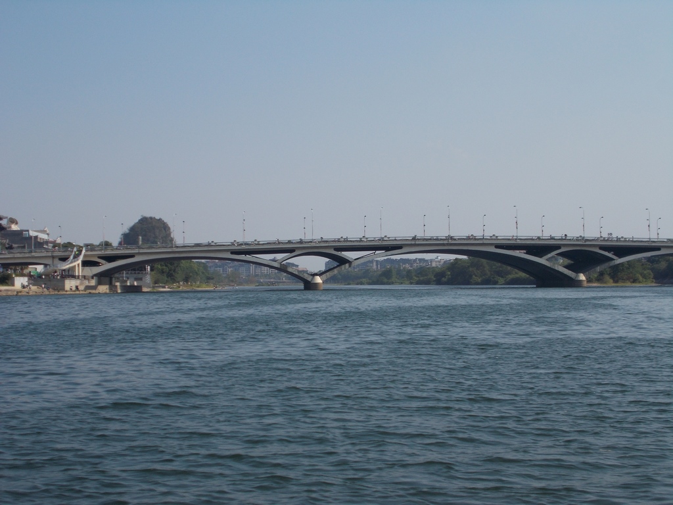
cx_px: 336
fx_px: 1128
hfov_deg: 33.2
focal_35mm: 58
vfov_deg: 25.2
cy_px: 252
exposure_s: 1/100
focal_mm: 10.3
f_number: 12.3
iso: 80
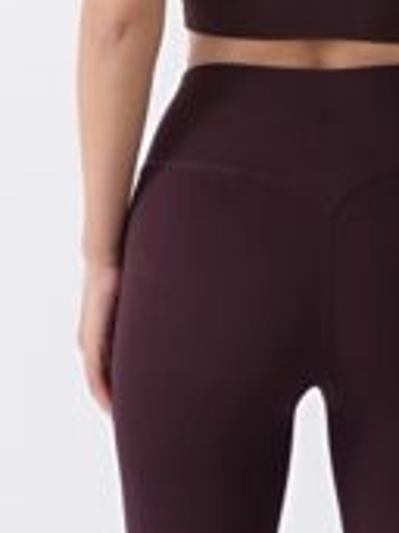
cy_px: -22
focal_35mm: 167
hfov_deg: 8.8
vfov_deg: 11.7
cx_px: 358
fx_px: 2570
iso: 2000
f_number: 5.6
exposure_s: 1/60
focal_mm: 22.3
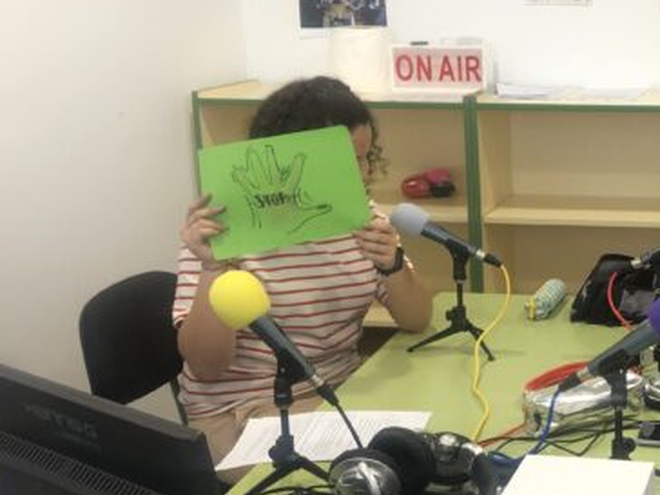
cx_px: 653
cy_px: 272
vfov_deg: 24.8
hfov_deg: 30.5
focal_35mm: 59
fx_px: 1125
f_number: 1.8
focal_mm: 3.99
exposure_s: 1/33
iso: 32
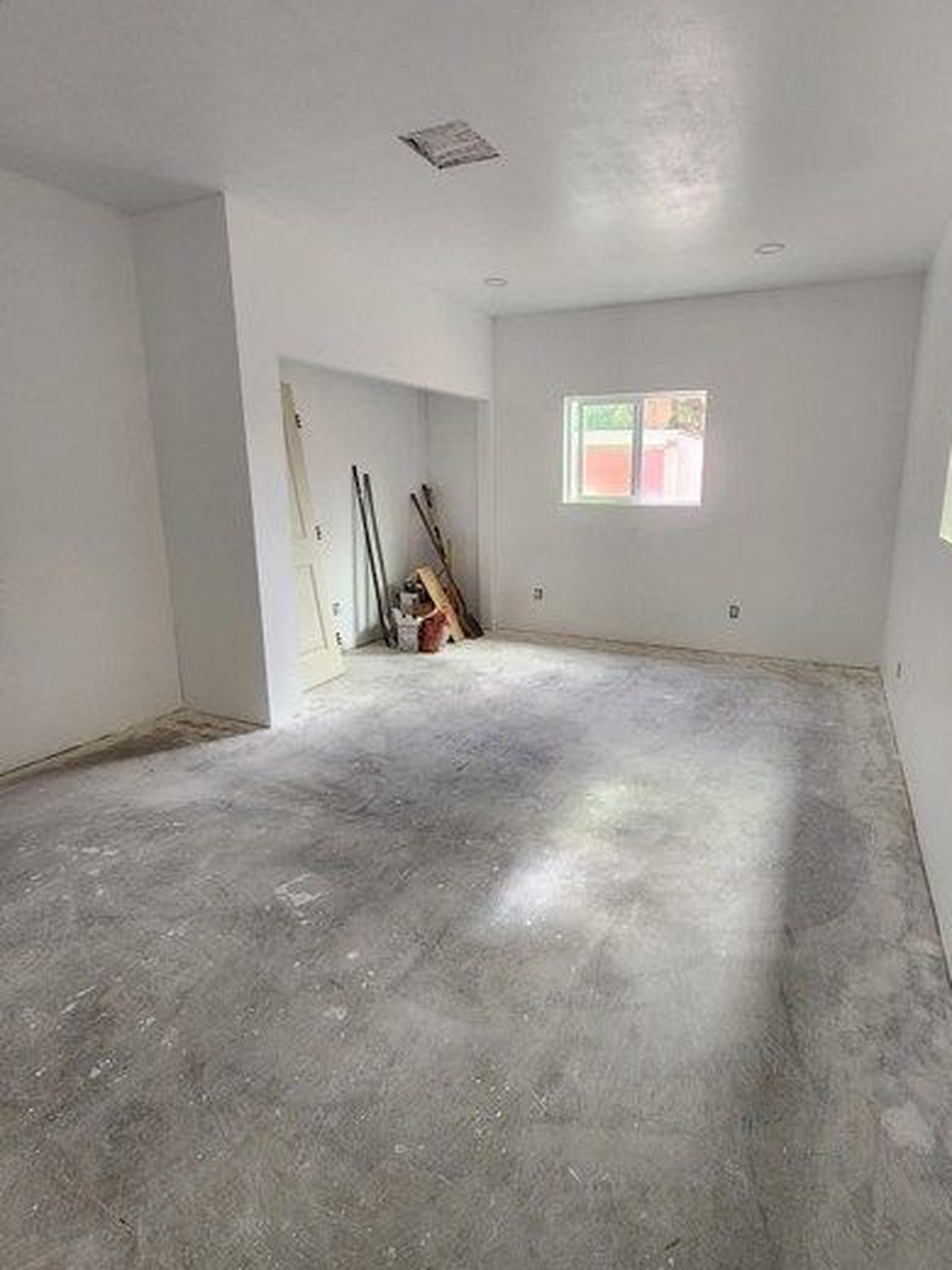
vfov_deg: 94.5
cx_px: 547
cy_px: 615
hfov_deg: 77.6
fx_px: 587
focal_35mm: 16
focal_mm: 2.2
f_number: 2.2
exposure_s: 1/60
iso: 125
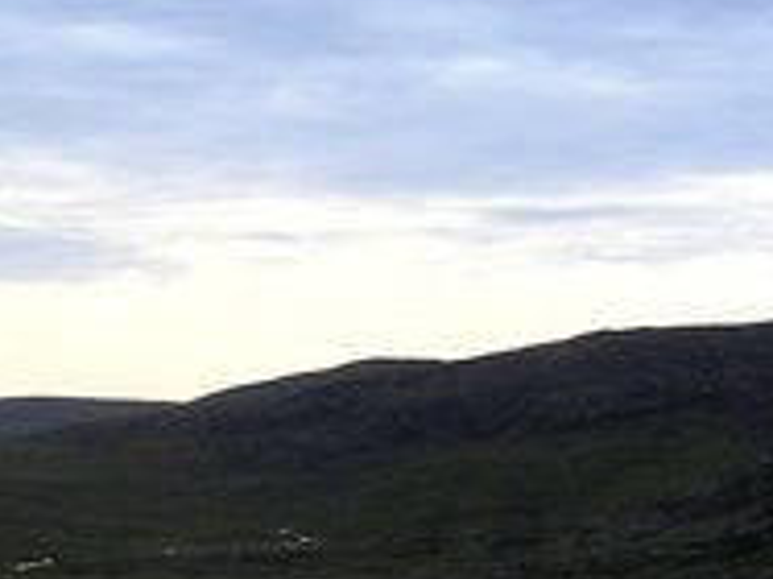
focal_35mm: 154
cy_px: 600
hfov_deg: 12.7
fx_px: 3437
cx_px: -21
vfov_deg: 9.5
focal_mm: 8
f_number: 4
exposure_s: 1/547
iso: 50
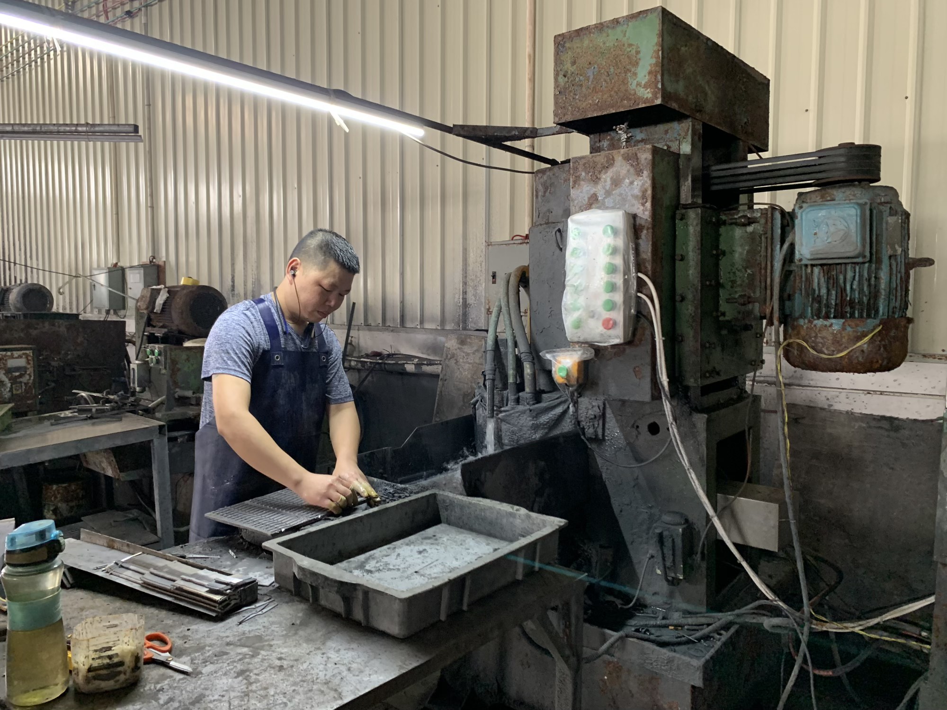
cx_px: 474
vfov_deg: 53.1
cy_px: 355
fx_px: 711
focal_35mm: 26
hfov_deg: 67.3
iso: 250
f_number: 1.8
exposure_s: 1/60
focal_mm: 4.25
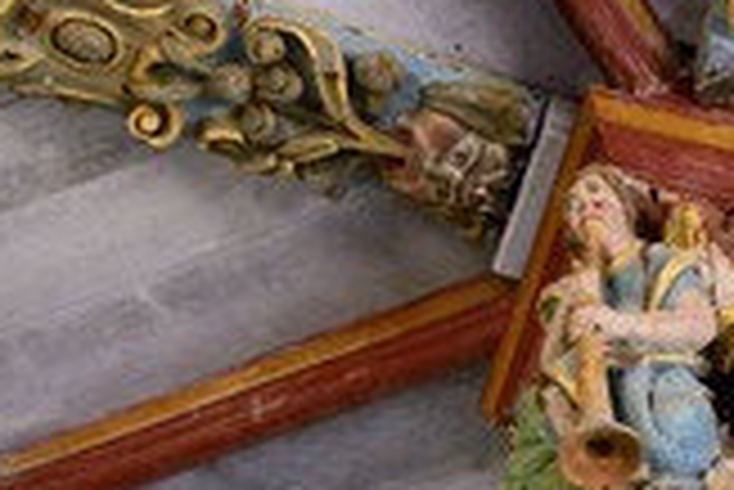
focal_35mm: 516
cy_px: 387
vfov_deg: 2.7
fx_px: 10530
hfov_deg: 4.0
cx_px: 563
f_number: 4.5
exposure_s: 1/15
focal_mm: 200
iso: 1600
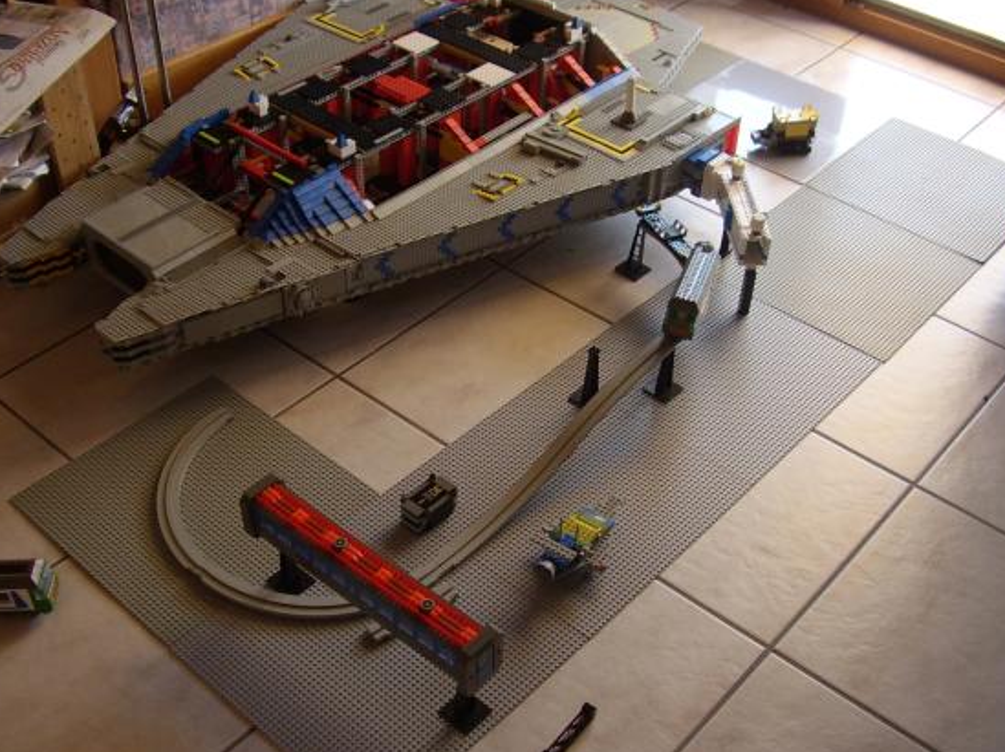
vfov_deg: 40.7
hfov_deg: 52.6
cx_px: 469
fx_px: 1015
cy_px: 366
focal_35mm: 35
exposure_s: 1/54
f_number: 2.9
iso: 100
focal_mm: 5.8
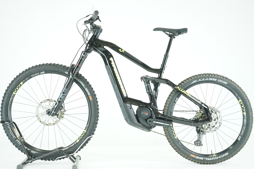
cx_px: 127
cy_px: 84
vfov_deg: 23.8
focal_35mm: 57
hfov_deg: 35.1
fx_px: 402
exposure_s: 1/200
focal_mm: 57
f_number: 5
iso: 3200
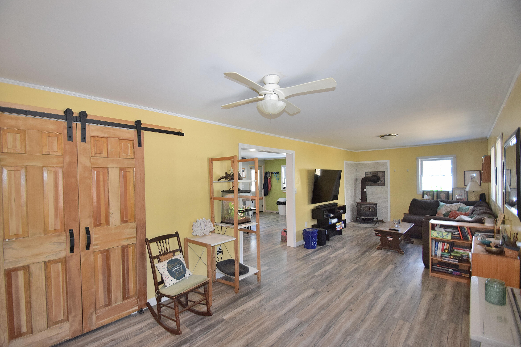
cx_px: 260
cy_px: 174
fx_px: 217
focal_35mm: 15
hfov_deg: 100.4
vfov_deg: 77.3
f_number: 4.5
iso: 800
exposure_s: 1/80
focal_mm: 10
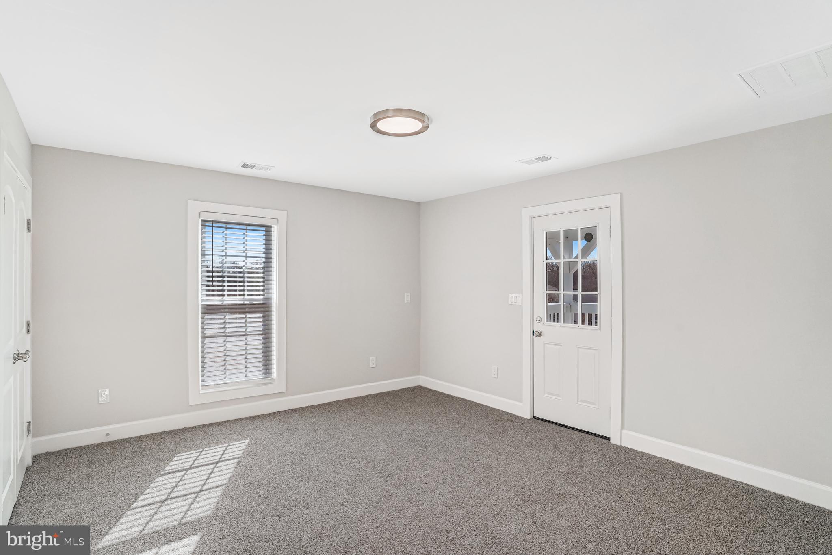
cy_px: 278
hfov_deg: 93.3
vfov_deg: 70.4
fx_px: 393
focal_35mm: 17
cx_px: 416
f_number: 8
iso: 1250
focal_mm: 17
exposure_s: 1/80
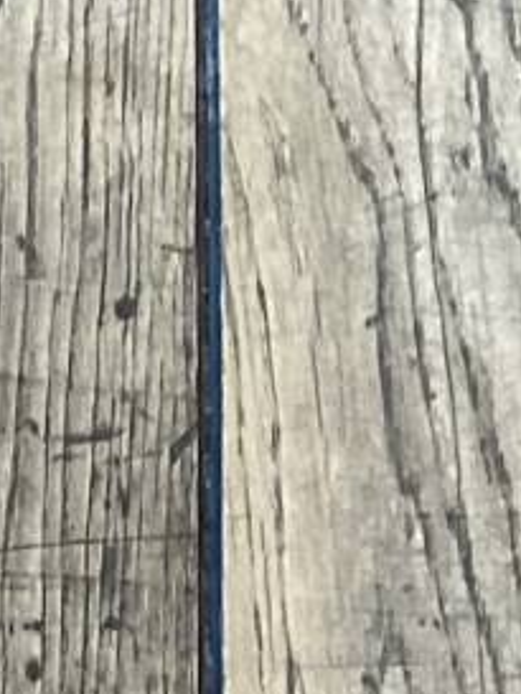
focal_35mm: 193
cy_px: 1693
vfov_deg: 9.2
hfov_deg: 7.0
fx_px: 3870
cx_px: -985
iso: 64
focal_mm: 3.3
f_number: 2.4
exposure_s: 1/50
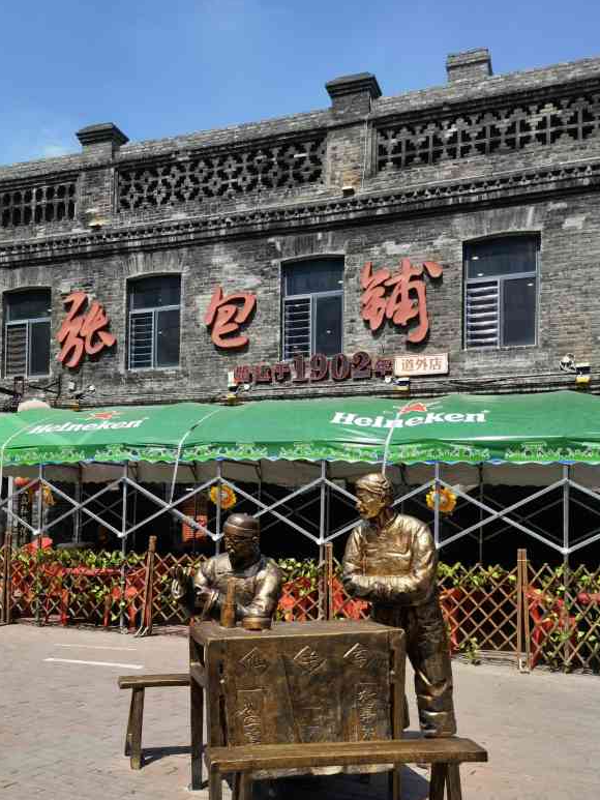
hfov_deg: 40.6
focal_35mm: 35
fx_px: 809
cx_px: 259
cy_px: 480
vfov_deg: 52.3
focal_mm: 6.67
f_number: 1.9
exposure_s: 1/5000
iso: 50
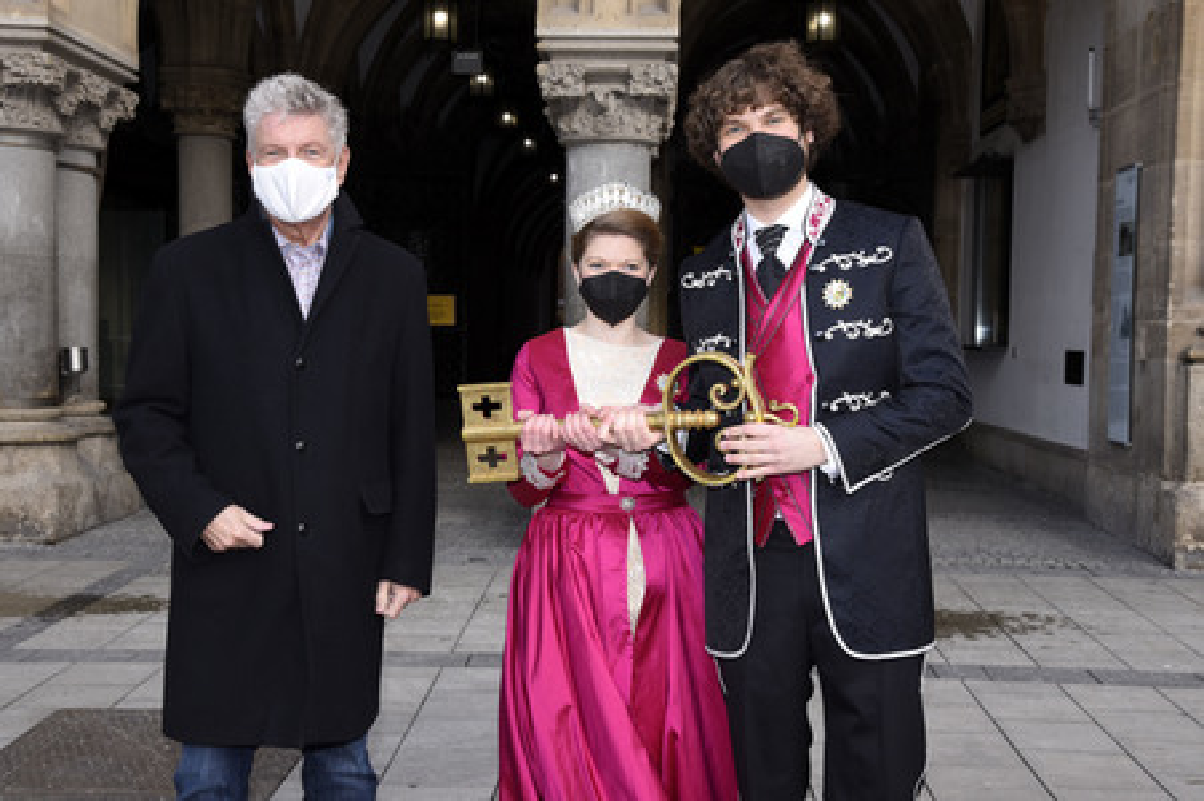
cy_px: 400
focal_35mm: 44
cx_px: 602
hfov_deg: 44.5
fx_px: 1470
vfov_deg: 30.5
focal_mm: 44
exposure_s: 1/160
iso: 320
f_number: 9
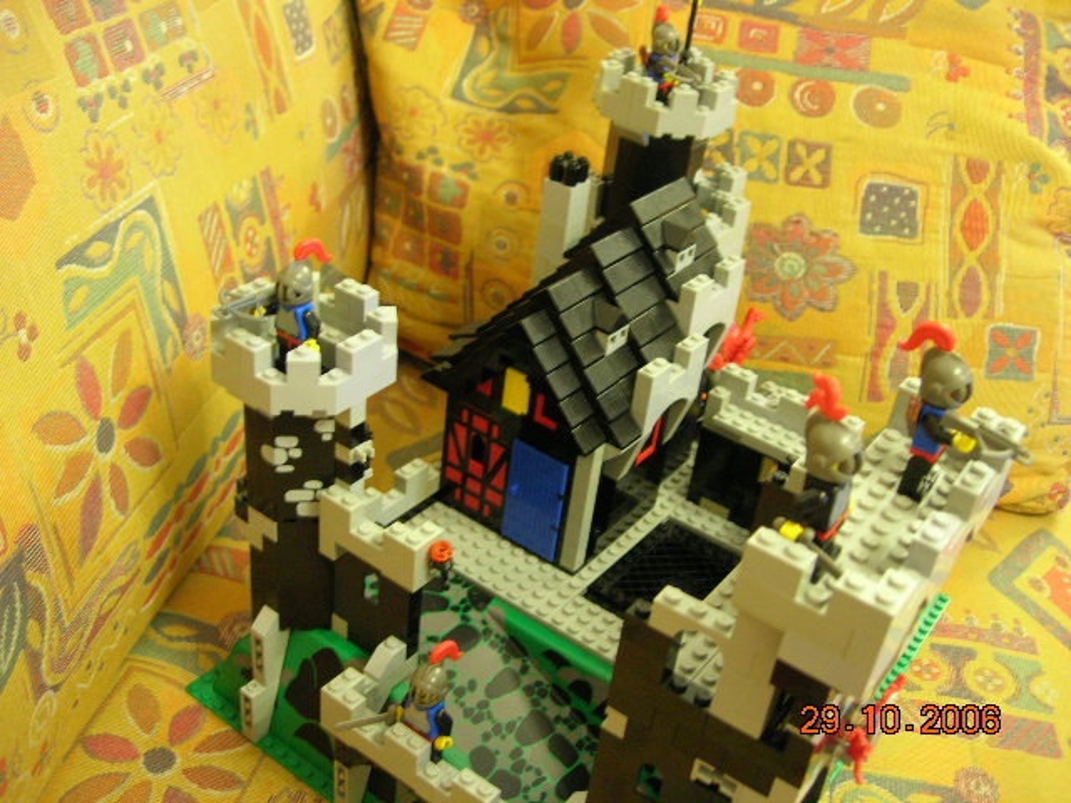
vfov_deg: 37.7
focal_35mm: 38
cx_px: 536
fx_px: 1176
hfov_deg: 49.0
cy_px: 402
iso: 166
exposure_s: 1/3.5
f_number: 2.8
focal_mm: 7.8
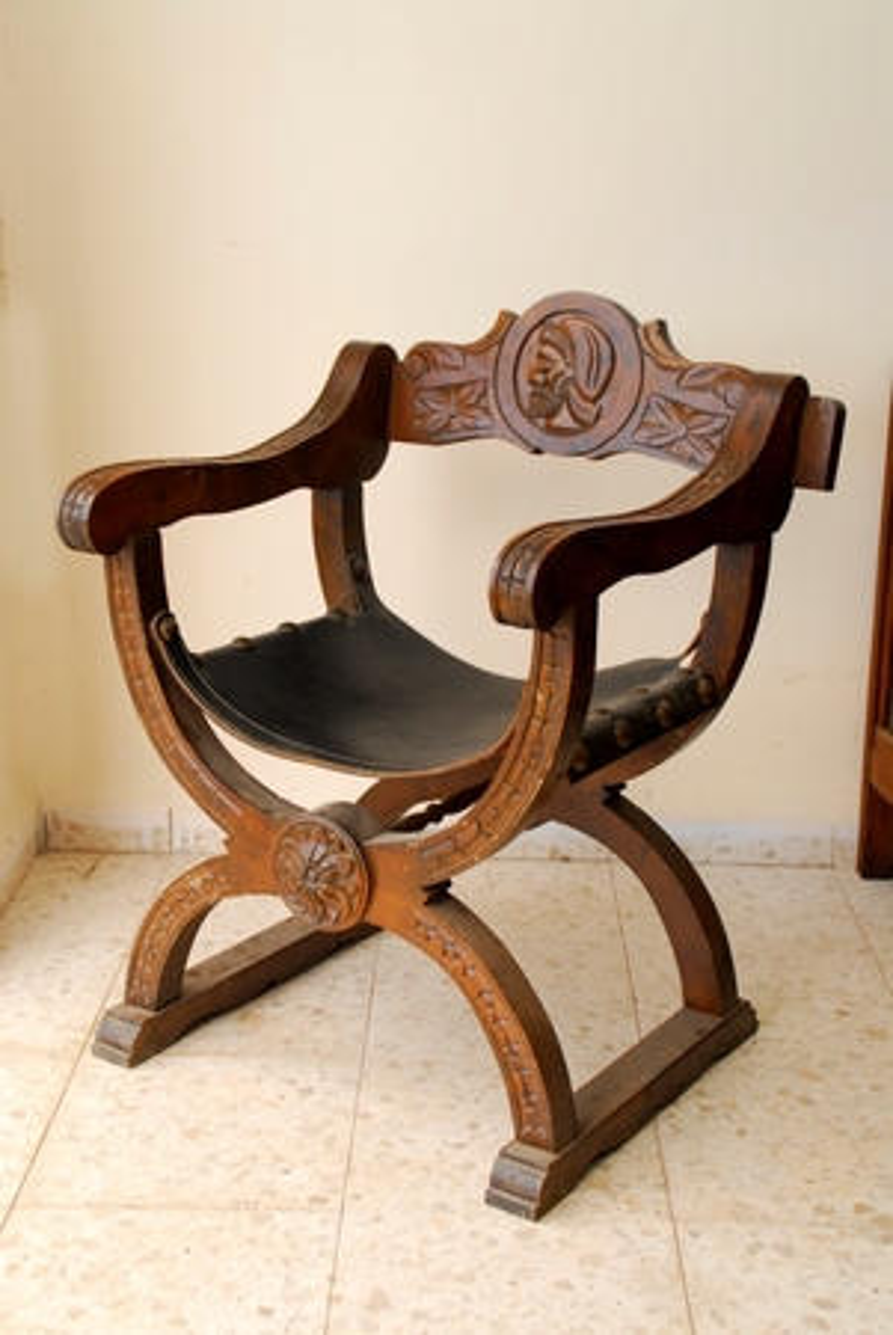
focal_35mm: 52
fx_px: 1949
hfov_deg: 25.8
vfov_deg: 37.8
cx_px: 446
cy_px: 668
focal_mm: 35
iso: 320
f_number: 7.1
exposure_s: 1/100
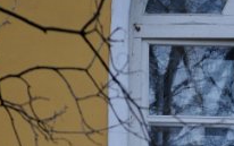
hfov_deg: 6.3
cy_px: 370
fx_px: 2125
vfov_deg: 3.9
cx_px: 250
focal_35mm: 333
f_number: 3.2
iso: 320
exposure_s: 1/400
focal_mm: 50
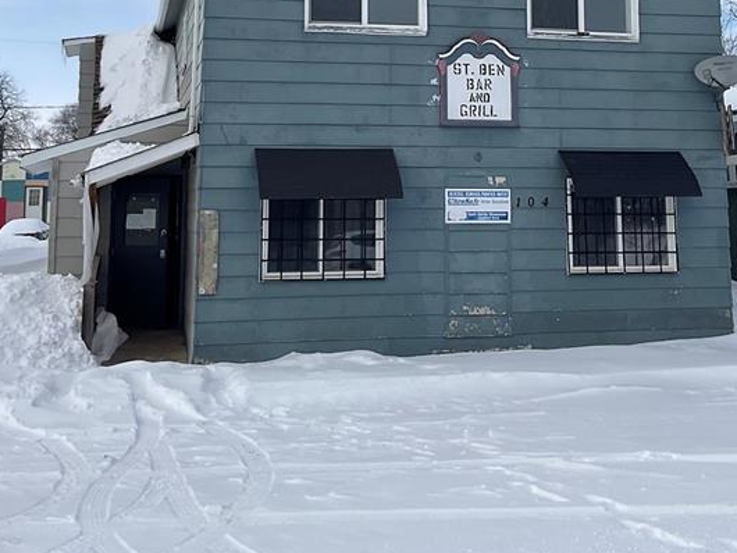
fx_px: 1193
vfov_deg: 25.3
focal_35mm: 56
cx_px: 438
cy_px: 58
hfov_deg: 34.2
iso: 16
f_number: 1.8
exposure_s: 1/4065
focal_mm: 3
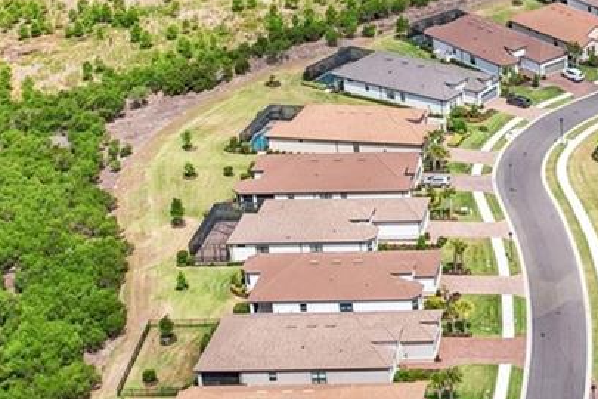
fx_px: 1445
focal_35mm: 87
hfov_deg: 21.0
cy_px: -148
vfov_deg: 14.9
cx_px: 800
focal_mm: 8.4
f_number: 2.8
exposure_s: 1/1600
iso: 100
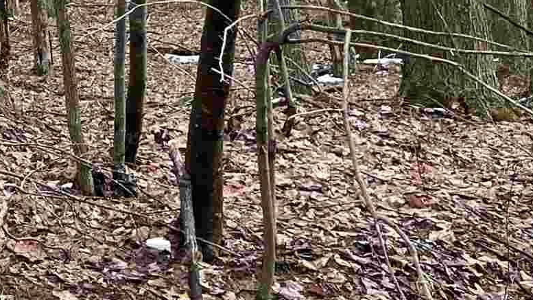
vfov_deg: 10.1
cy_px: -277
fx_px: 1583
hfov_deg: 16.0
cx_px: -446
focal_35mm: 112
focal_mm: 4.2
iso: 32
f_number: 1.6
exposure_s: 1/812
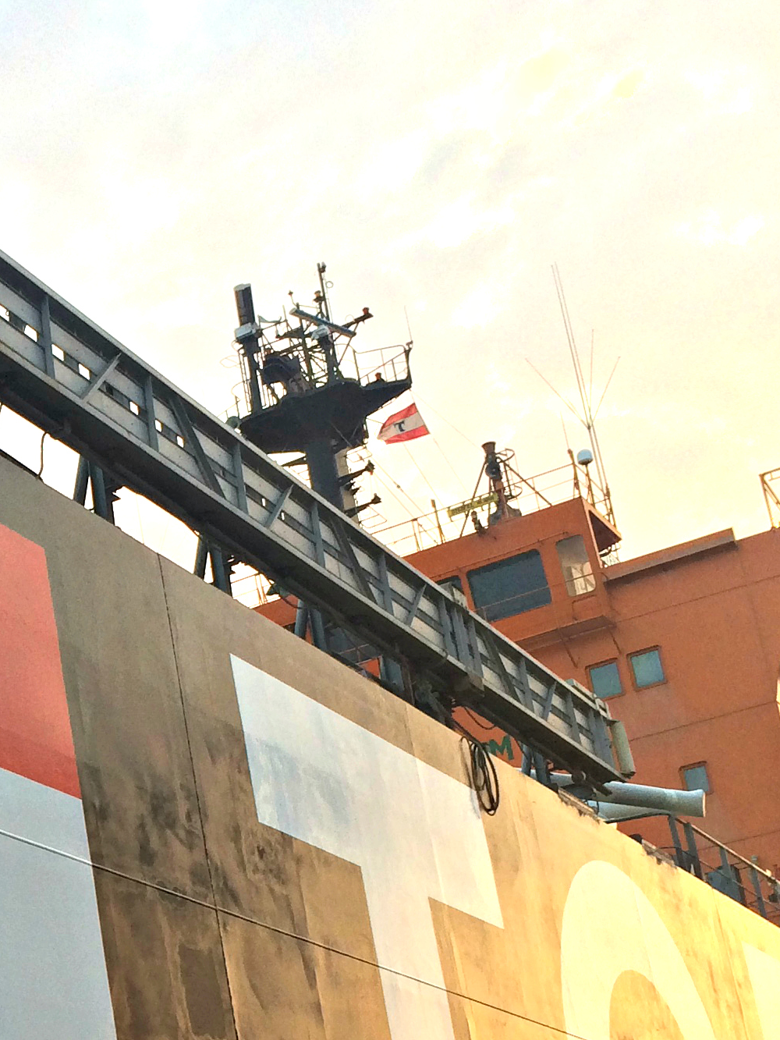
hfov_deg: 19.3
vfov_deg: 26.8
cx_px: -203
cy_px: 847
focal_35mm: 71
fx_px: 2133
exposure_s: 1/120
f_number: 2.2
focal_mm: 4.15
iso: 50
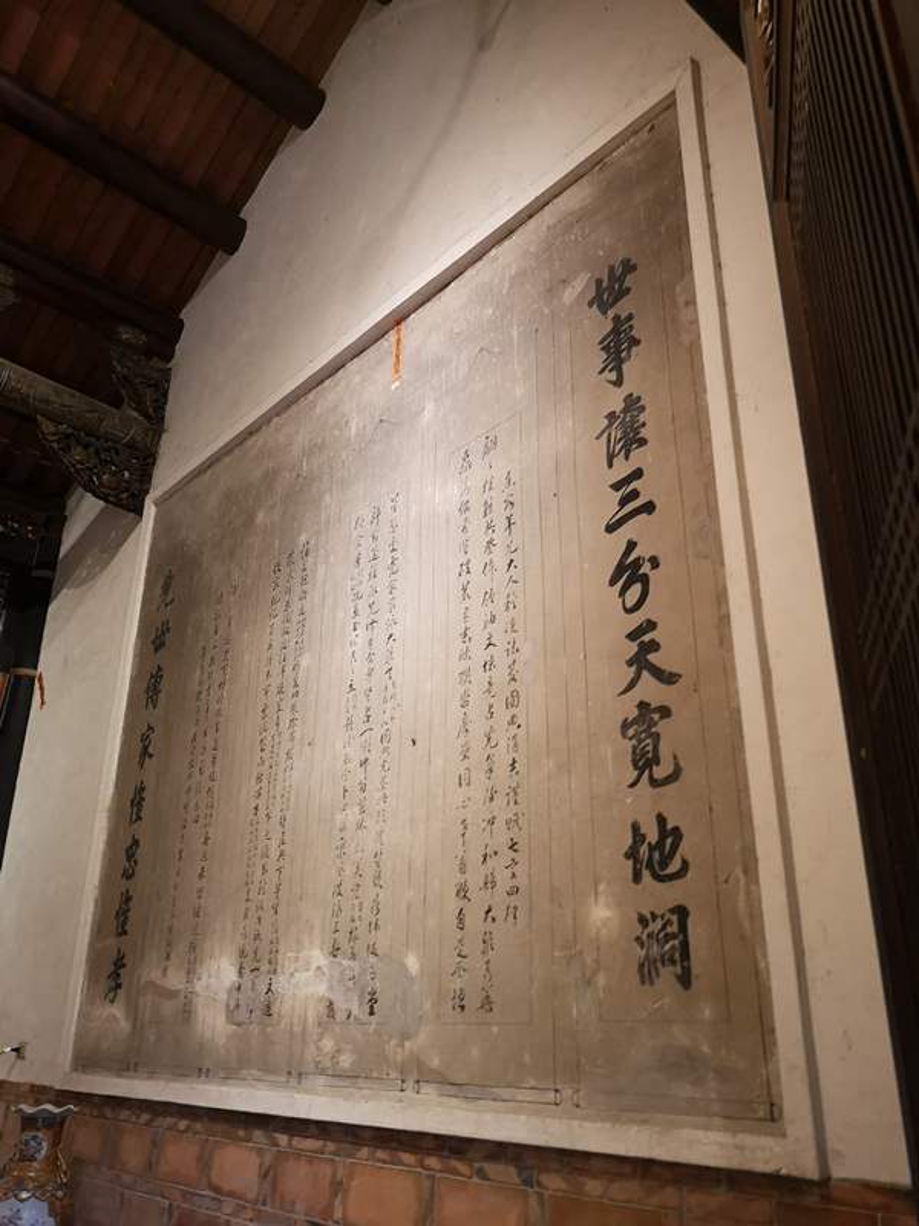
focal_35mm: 27
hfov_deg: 51.4
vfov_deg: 65.3
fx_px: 956
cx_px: 460
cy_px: 613
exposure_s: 1/20
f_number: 1.8
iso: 500
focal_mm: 3.95
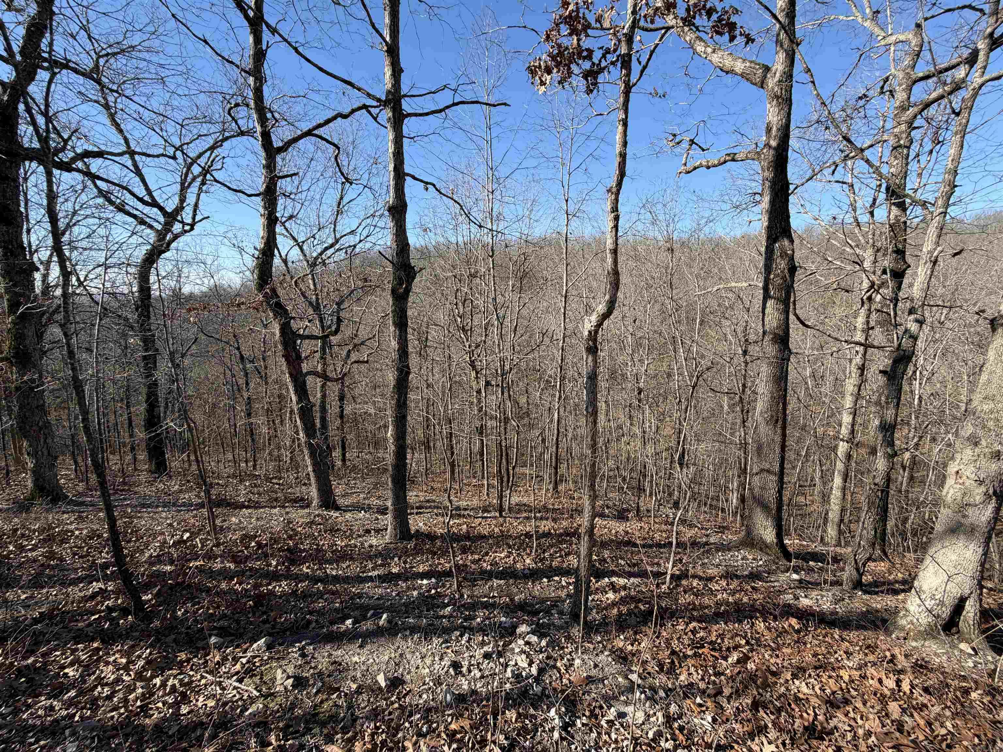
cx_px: 502
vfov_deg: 85.7
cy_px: 376
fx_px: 406
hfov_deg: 102.1
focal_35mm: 14
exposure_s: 1/717
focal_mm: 2.22
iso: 40
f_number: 2.2
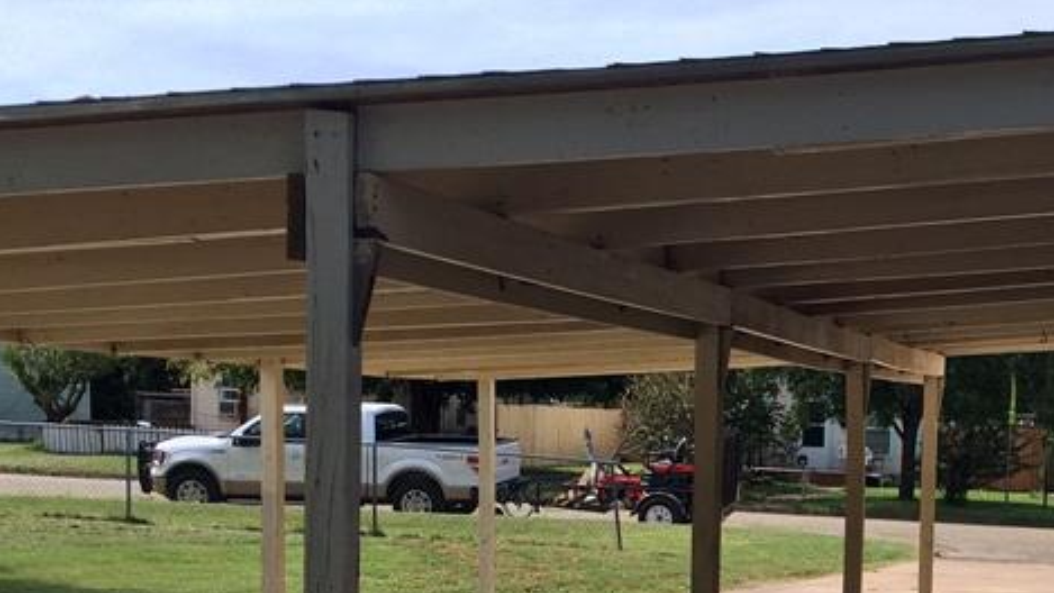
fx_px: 1929
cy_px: 645
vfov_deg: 17.0
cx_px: 964
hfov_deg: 29.2
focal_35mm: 69
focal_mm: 4.15
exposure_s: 1/1642
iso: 32
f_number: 2.2
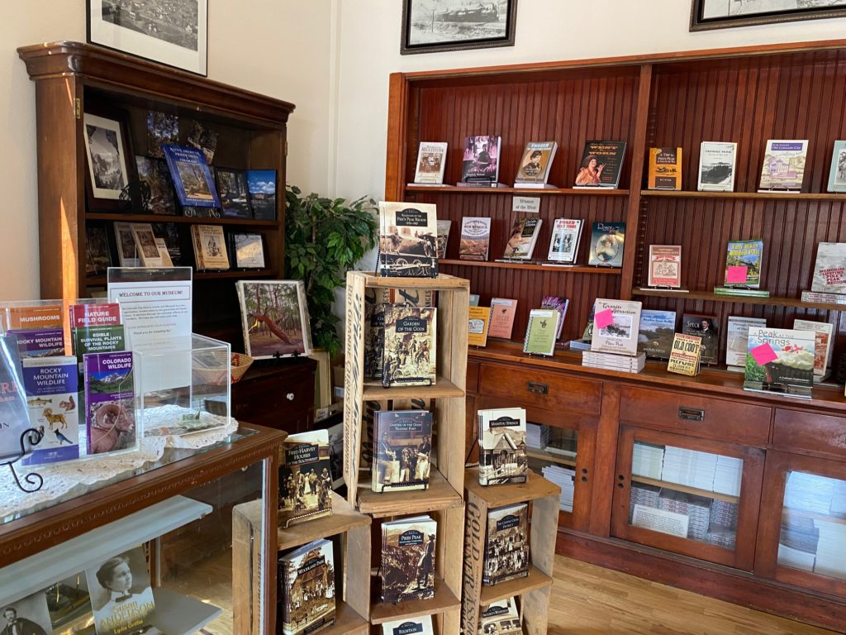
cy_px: 318
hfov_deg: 67.3
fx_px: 635
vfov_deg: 53.1
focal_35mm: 26
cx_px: 423
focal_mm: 4.25
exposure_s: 1/60
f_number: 1.8
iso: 200
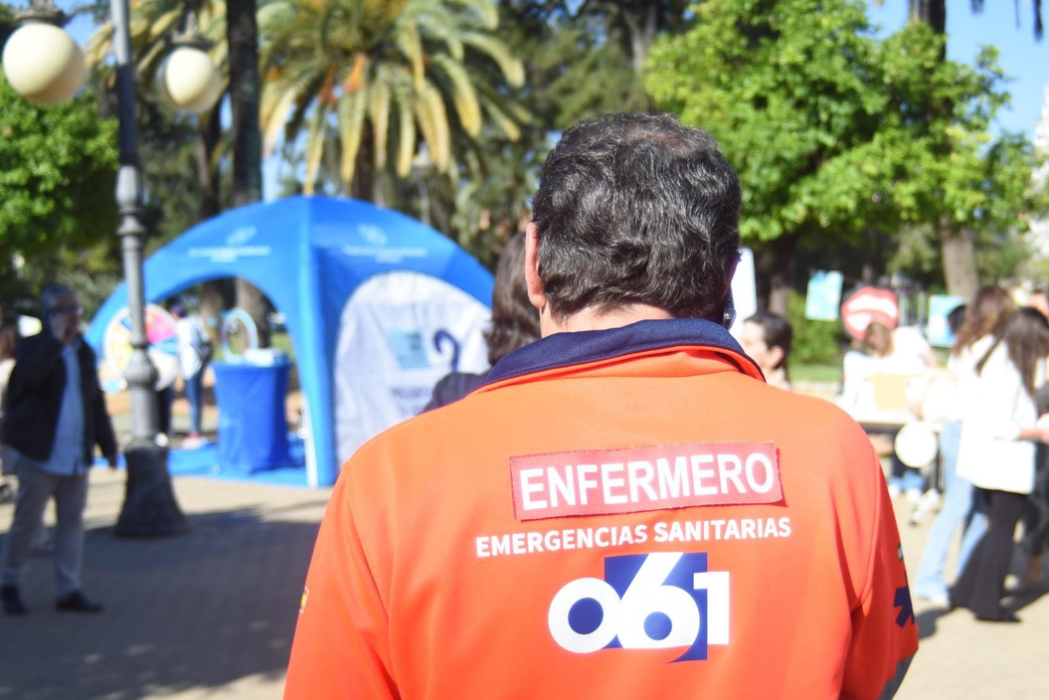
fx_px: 1370
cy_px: 519
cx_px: 597
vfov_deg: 28.3
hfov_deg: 41.8
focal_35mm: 47
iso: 100
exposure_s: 1/640
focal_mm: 31
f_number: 4
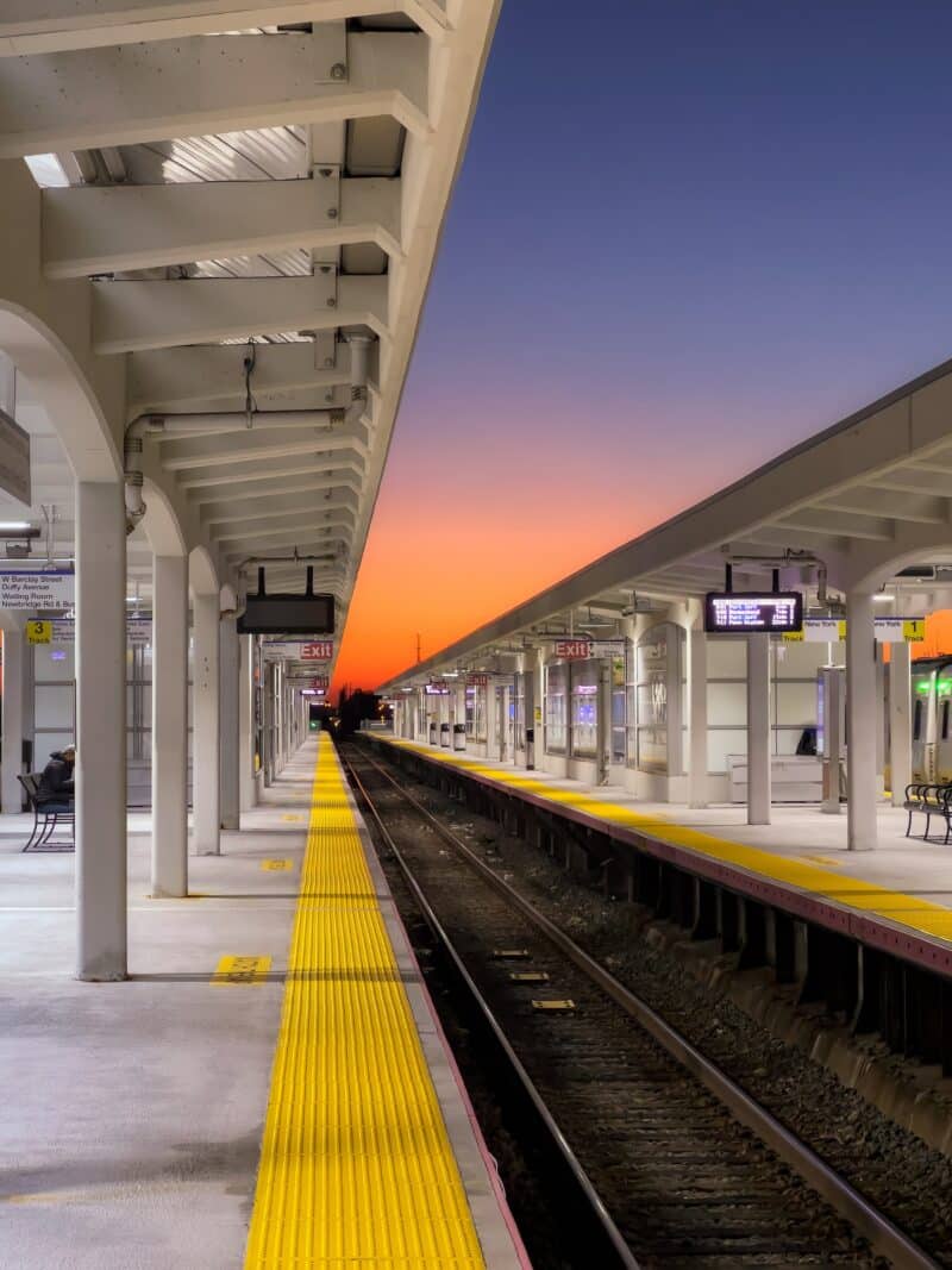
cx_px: 476
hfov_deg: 19.1
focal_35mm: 77
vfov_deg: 25.3
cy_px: 635
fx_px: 2824
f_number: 2.8
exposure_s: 1/40
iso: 640
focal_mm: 9
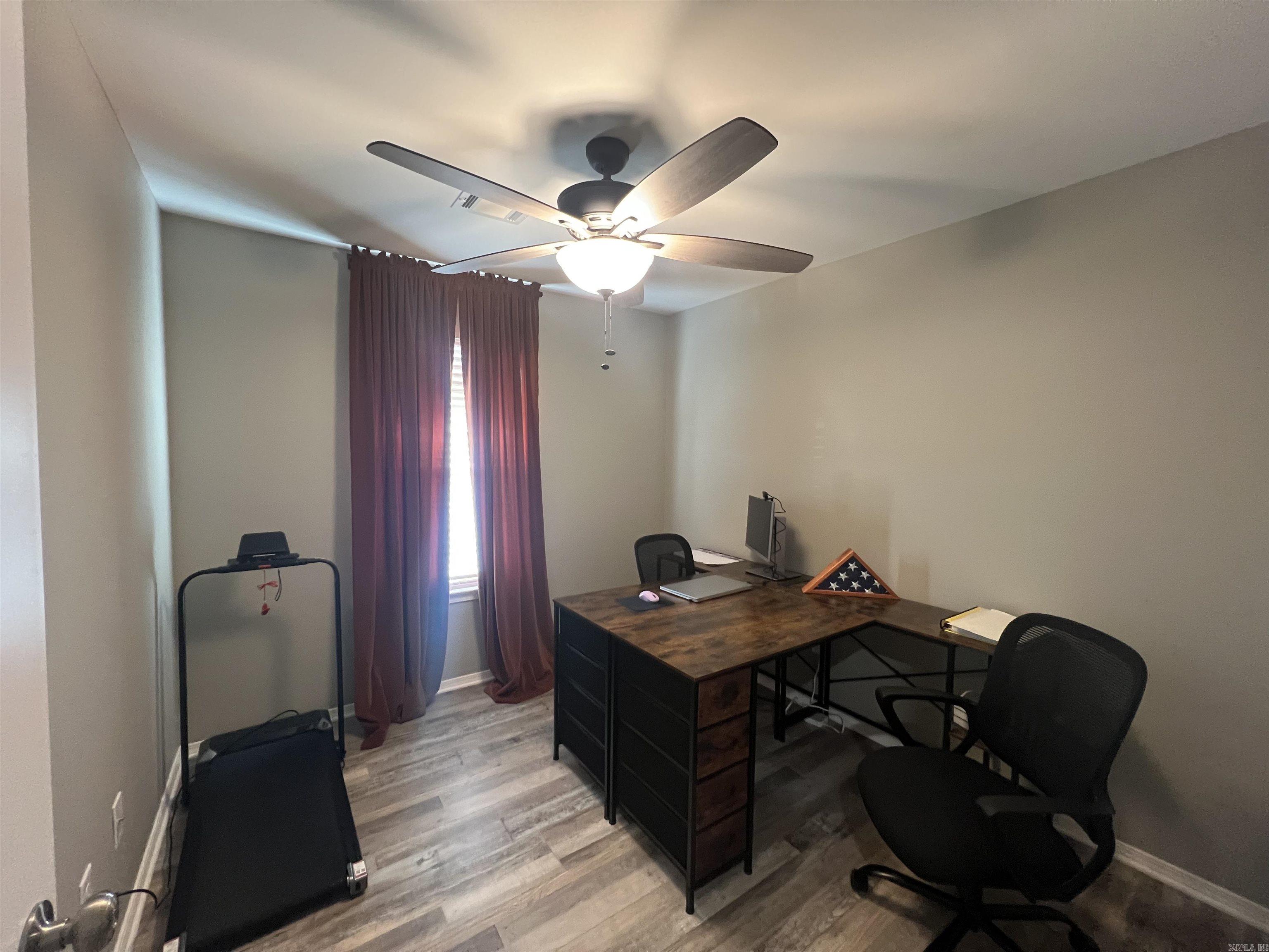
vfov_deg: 89.9
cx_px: 634
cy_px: 476
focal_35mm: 13
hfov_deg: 106.2
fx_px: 477
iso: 500
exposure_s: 1/60
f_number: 1.8
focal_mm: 1.57
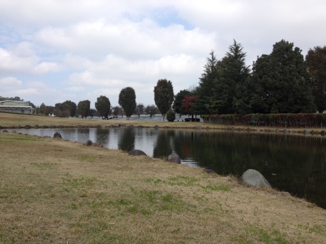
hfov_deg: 52.6
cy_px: 122
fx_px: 330
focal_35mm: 35
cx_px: 163
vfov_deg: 40.7
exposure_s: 1/1255
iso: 50
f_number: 2.4
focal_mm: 4.28
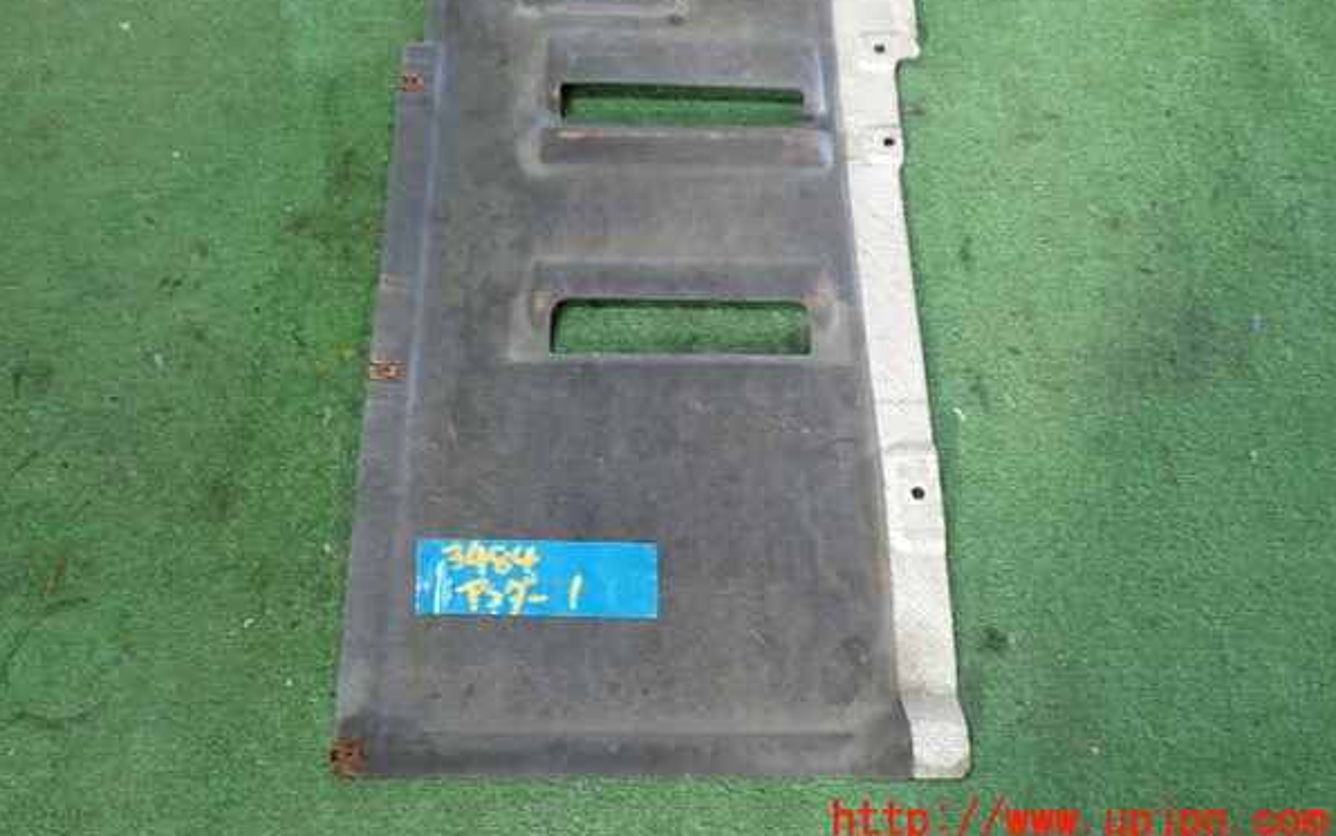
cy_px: 345
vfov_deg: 39.3
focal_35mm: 32
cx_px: 666
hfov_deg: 59.6
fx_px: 1166
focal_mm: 5.4
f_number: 2.3
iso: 320
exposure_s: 1/30
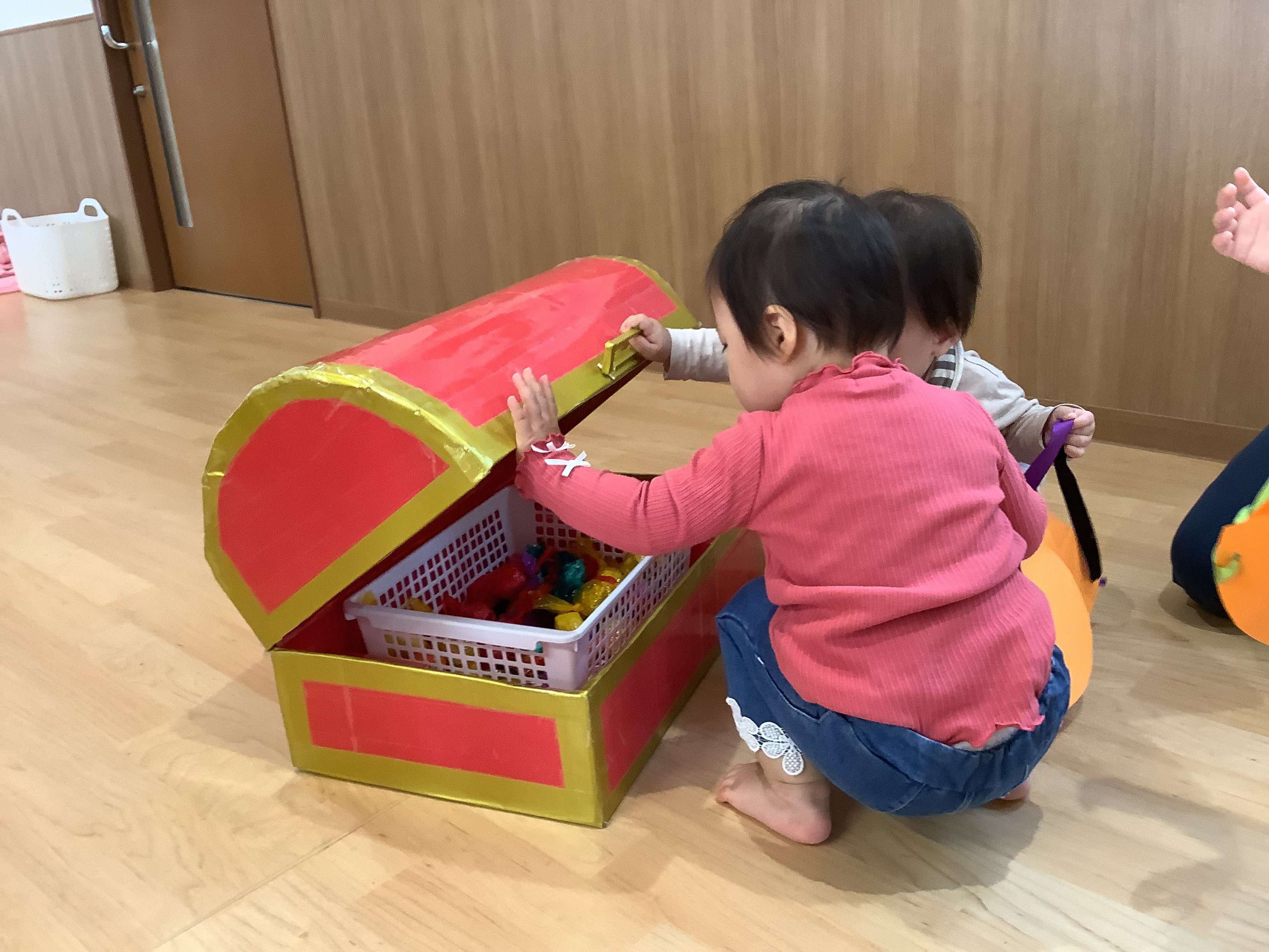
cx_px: 634
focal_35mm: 31
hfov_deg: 58.4
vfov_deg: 45.4
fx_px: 1136
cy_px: 476
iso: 200
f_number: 2.4
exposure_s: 1/50
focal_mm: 3.3
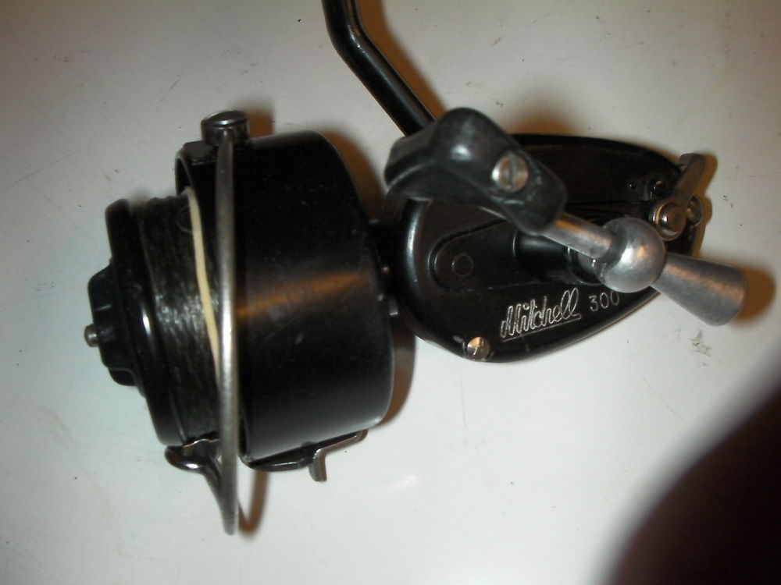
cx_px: 390
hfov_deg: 49.0
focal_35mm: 38
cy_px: 292
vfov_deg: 37.7
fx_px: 857
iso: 200
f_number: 5.6
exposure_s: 1/30
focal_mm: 6.3
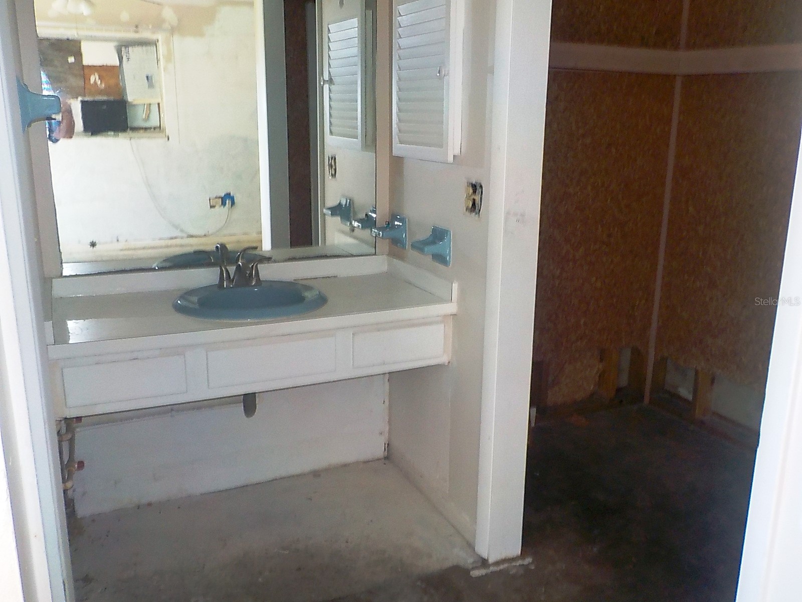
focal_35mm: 30
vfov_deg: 46.8
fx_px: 695
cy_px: 301
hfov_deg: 60.0
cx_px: 401
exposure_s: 1/30
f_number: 3.3
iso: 250
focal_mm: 4.1
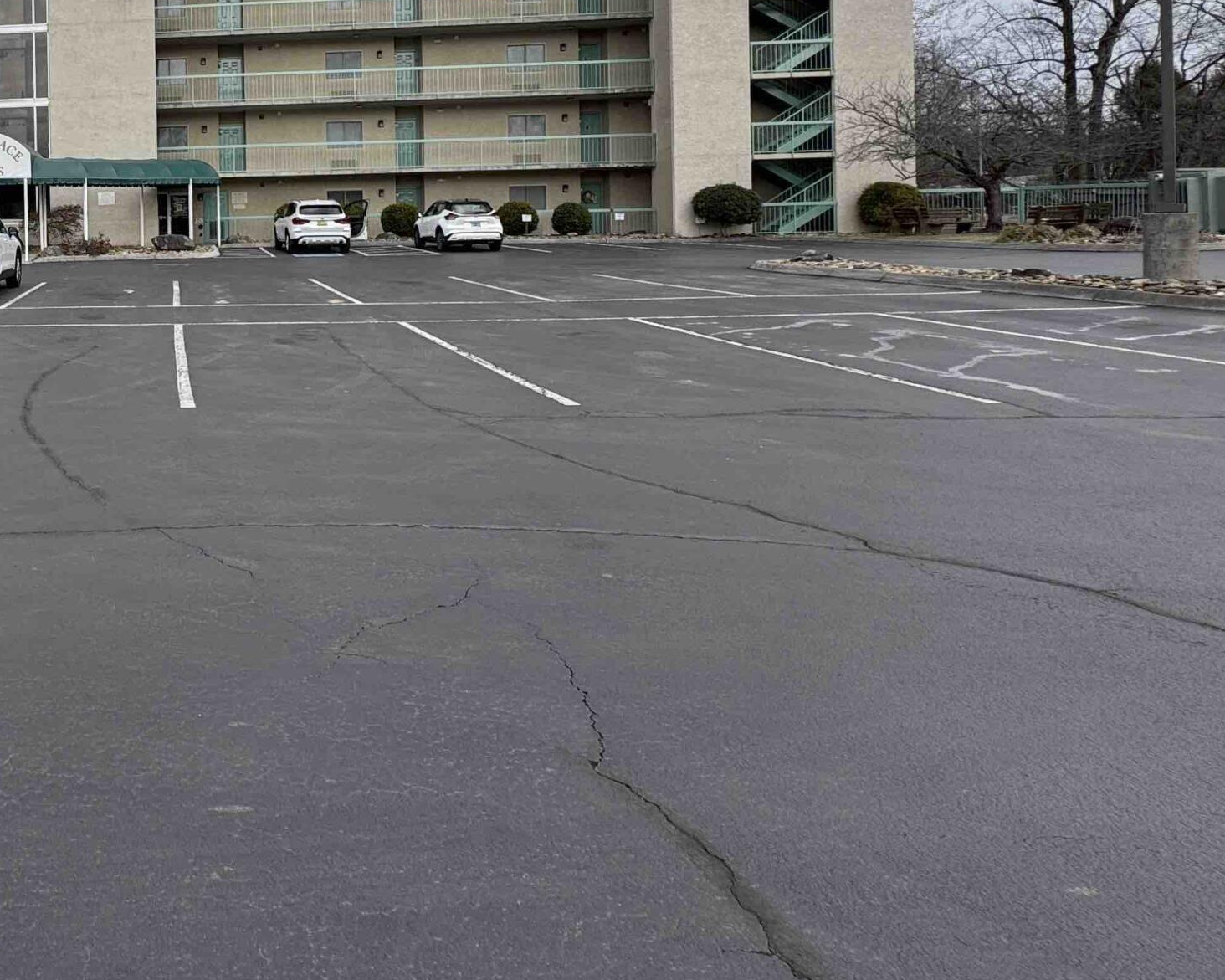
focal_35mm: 28
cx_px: 53
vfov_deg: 49.3
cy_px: 235
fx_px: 1015
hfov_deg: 52.1
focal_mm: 2.22
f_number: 2.2
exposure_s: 1/522
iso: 40
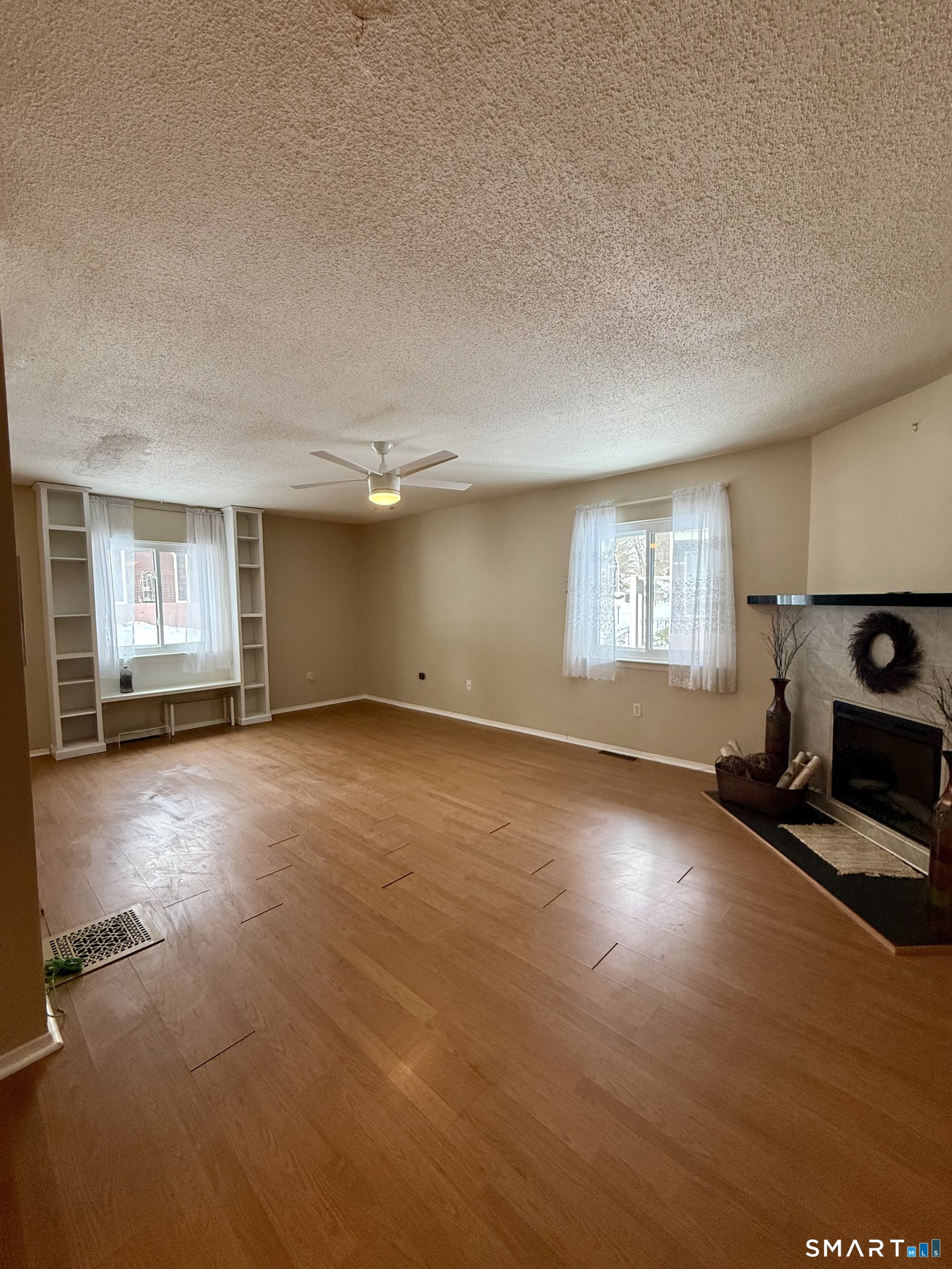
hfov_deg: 85.7
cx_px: 476
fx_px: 513
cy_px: 634
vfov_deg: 102.1
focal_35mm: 14
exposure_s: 1/120
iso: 320
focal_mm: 2.22
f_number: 2.2
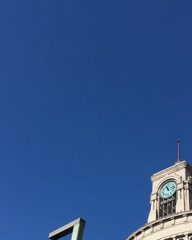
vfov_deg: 32.3
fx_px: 412
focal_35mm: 58
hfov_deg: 26.2
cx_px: 114
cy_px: 154
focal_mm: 4.15
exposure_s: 1/2262
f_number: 2.2
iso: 25
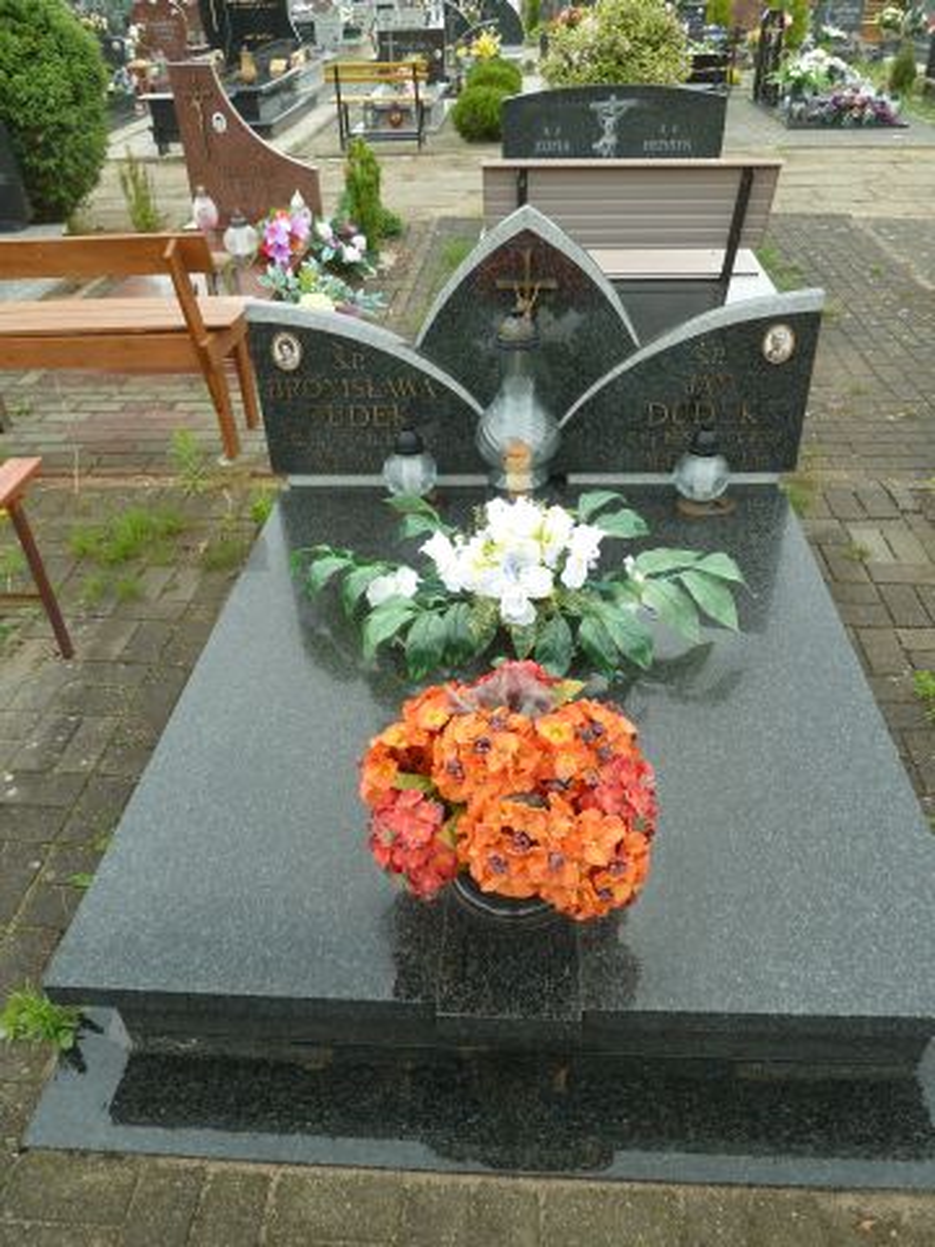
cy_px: 624
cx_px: 468
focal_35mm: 25
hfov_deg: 54.9
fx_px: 900
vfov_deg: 69.4
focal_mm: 4.1
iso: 80
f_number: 3.3
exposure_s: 1/80
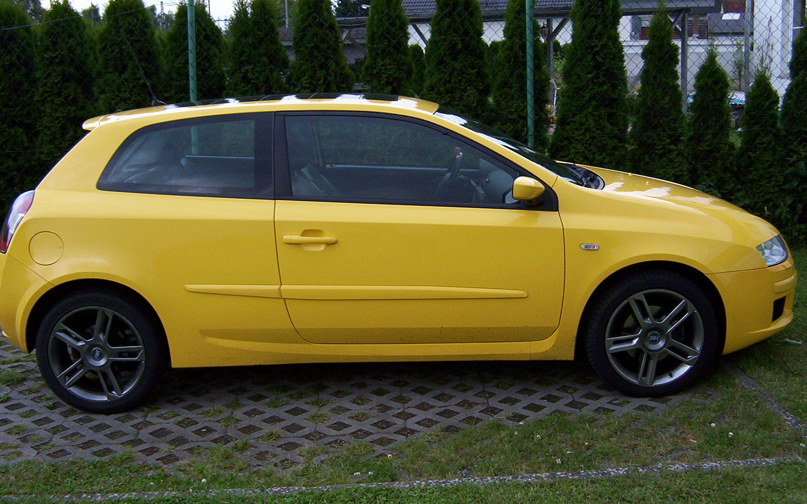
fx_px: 924
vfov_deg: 30.5
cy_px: 229
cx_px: 400
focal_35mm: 42
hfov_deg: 47.2
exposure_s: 1/79.4
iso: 100
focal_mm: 5.26
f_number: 3.84
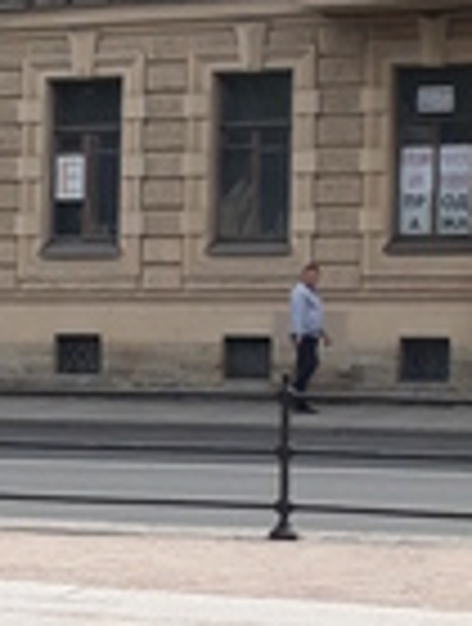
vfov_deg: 12.7
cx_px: -872
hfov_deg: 8.3
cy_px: 473
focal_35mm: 155
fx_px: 2805
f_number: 1.7
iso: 40
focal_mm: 3.71
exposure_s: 1/842
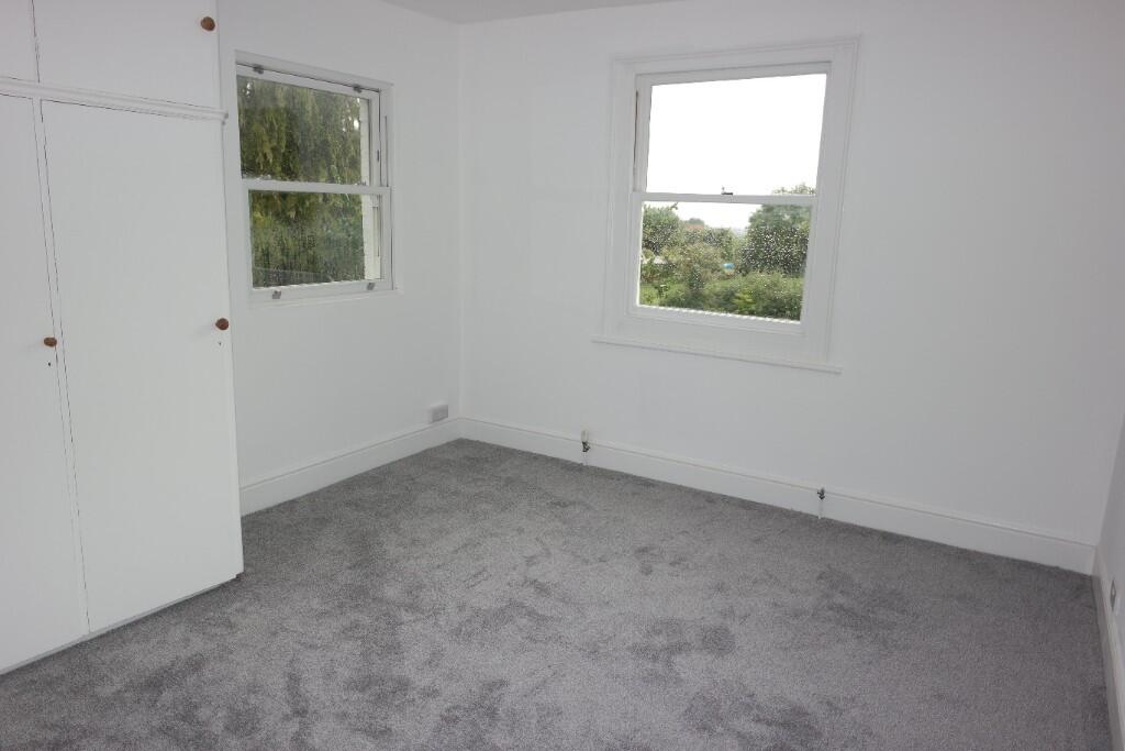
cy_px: 376
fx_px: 750
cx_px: 562
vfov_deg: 53.1
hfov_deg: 73.7
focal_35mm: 24
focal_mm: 16
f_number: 2.4
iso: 100
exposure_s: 1/80
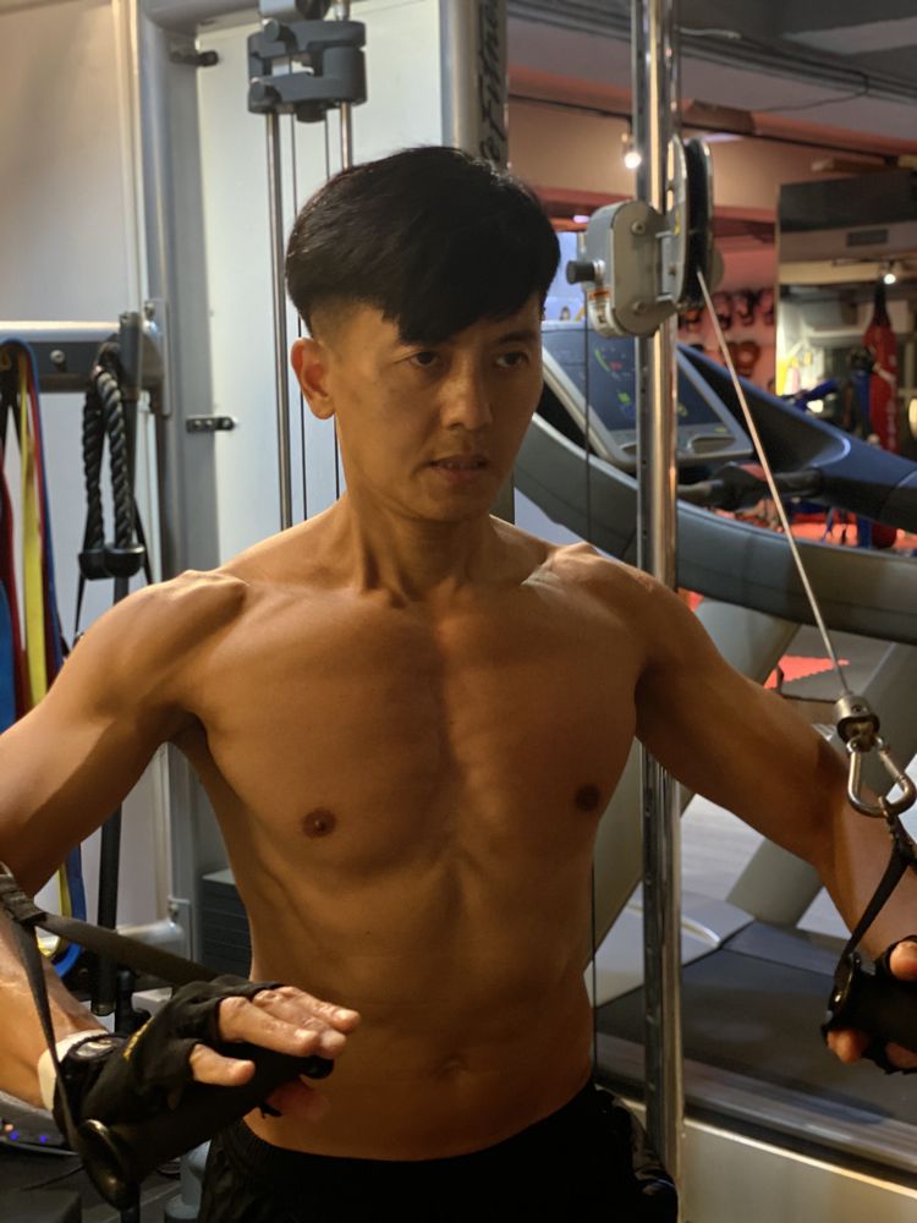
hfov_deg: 28.0
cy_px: 612
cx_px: 458
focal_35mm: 52
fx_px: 1837
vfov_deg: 36.8
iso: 250
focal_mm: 6
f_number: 2
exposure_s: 1/33
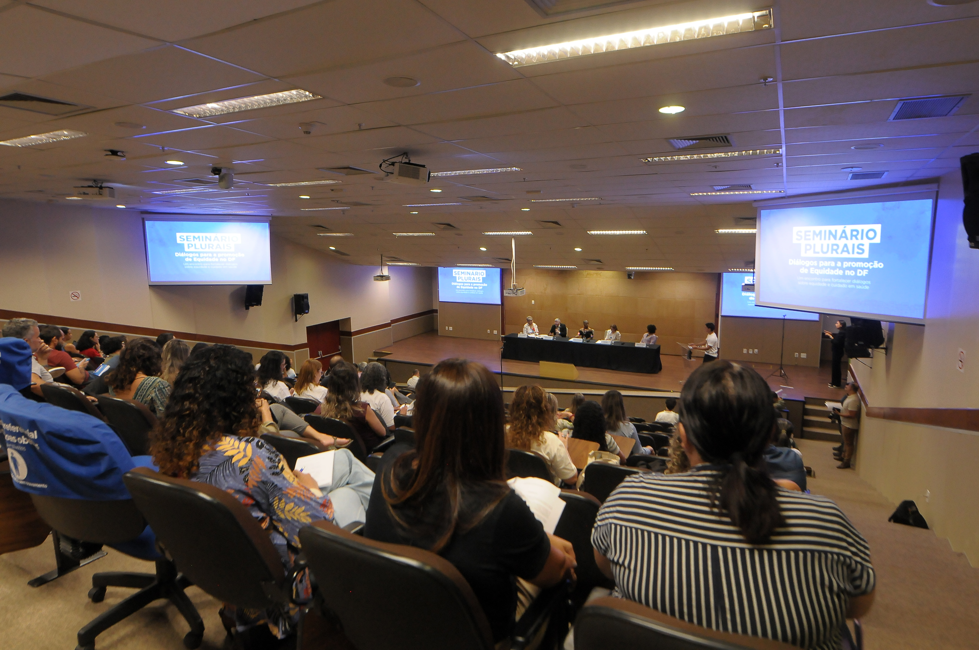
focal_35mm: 21
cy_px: 325
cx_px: 490
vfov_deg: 59.4
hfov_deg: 81.3
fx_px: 570
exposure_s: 1/40
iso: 1250
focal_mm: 14
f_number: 5
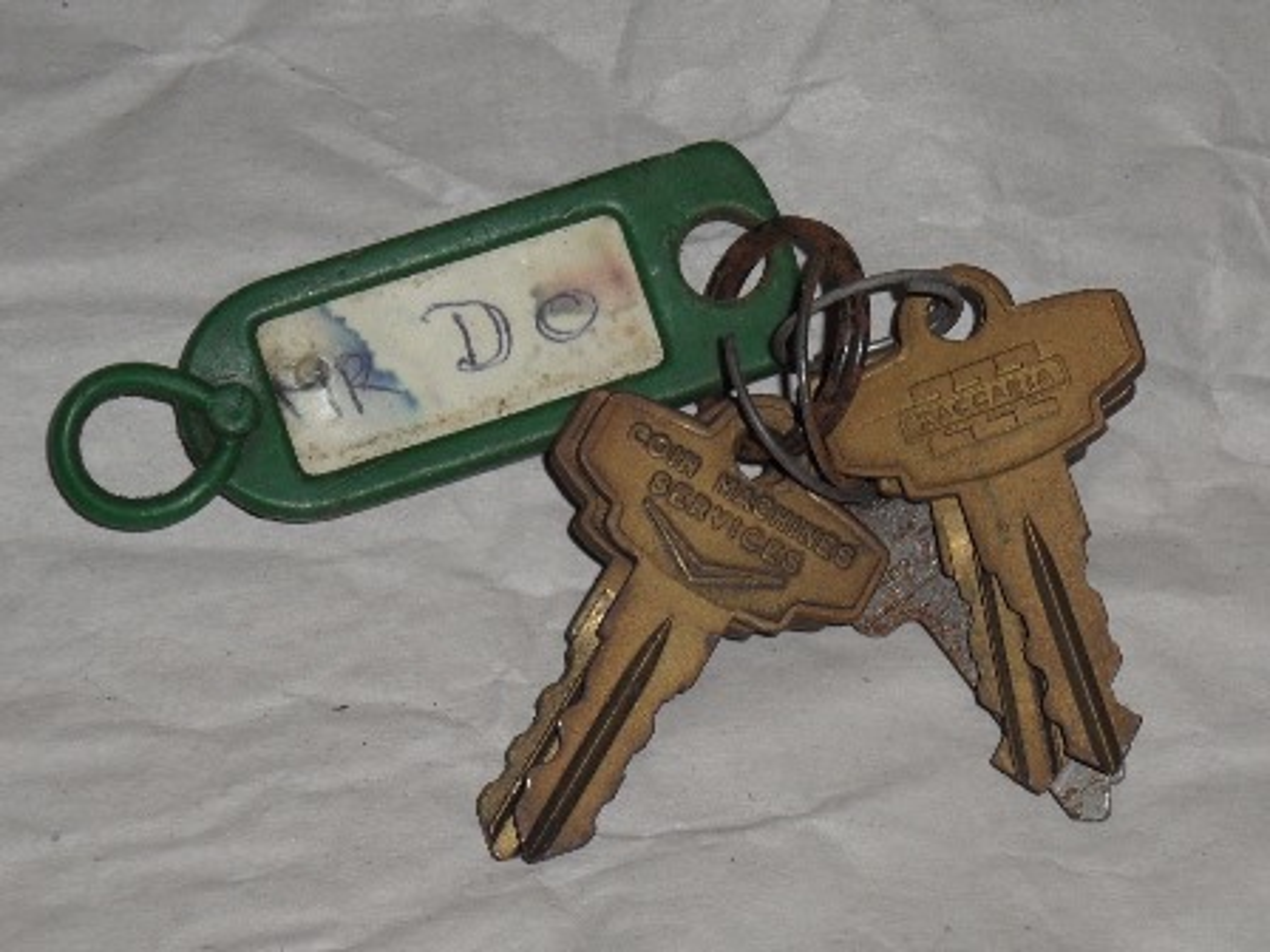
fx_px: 2972
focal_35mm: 81
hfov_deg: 24.1
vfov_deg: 18.2
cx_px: 635
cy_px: 476
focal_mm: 14.4
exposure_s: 1/60
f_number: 12.9
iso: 100
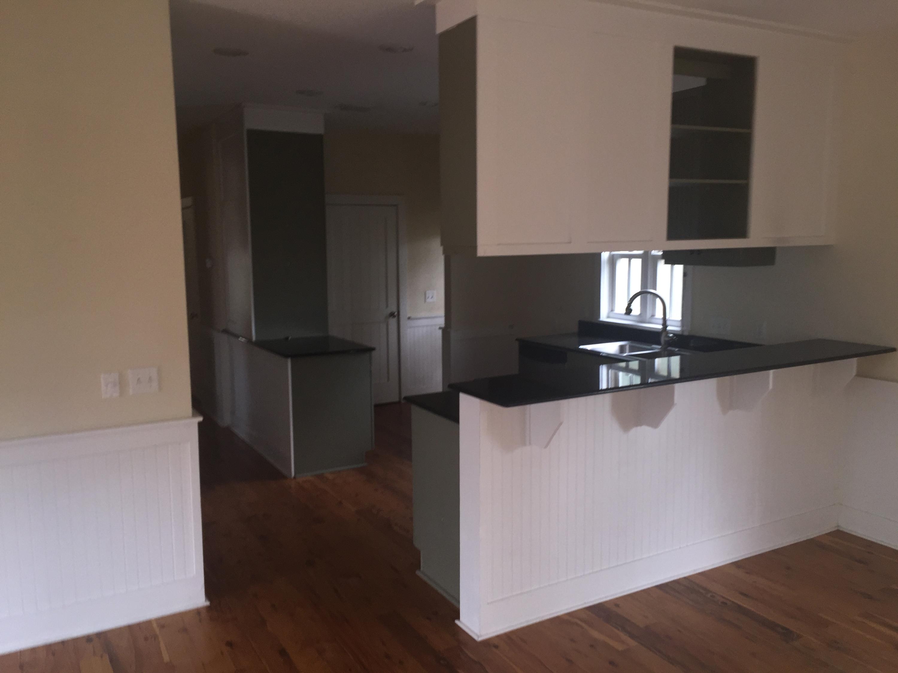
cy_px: 336
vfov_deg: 48.2
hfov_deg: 61.7
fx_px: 752
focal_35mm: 29
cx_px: 449
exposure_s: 1/30
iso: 50
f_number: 2.2
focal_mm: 4.15
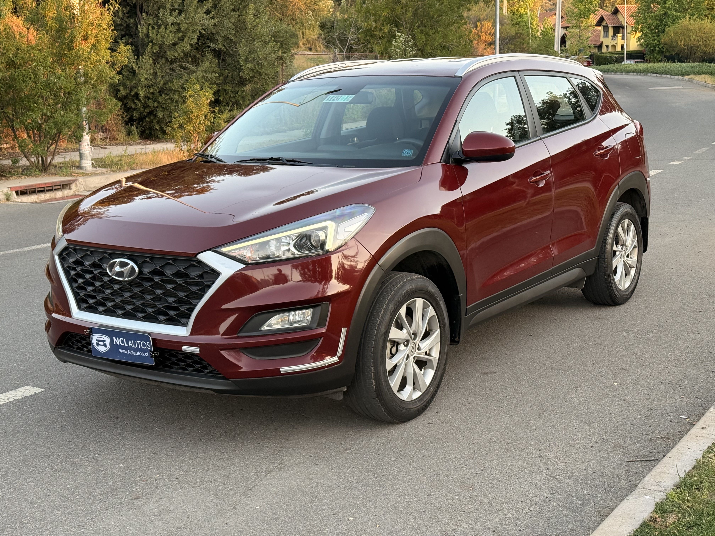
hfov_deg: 39.7
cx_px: 358
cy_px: 268
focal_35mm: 48
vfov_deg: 30.3
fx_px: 991
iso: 125
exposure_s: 1/147
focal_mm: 6.76
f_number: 1.78
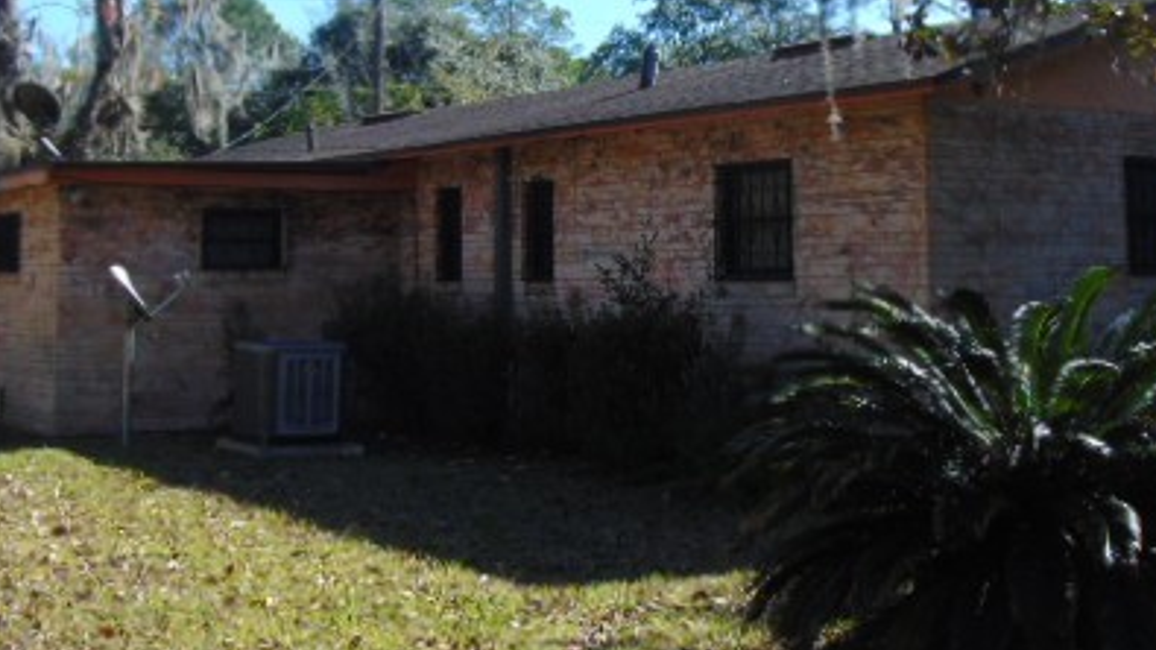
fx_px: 1624
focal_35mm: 53
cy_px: 138
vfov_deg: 22.3
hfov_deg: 39.2
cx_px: 591
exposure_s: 1/640
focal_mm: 5.4
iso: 80
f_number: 3.1
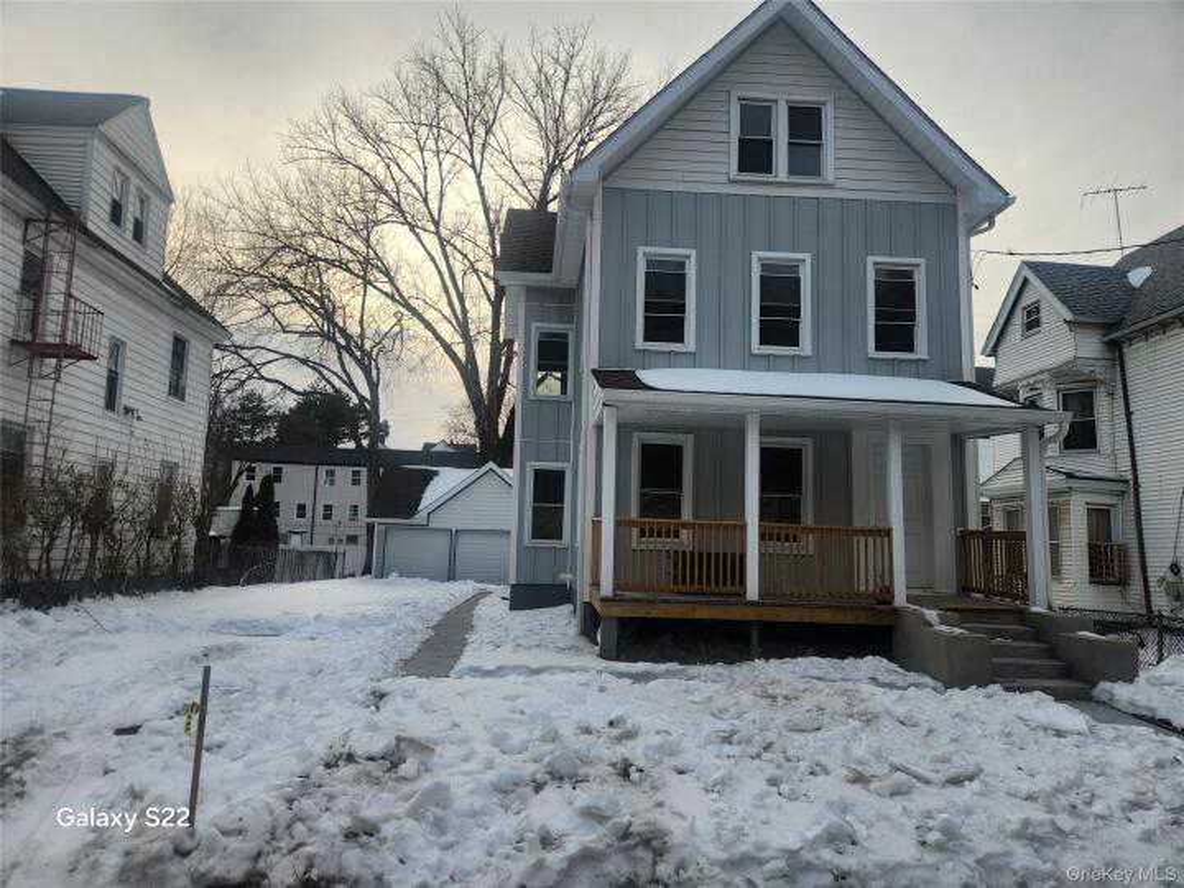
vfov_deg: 58.9
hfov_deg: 73.9
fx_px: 787
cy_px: 444
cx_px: 592
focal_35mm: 23
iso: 20
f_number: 1.8
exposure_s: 1/227
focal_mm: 5.4
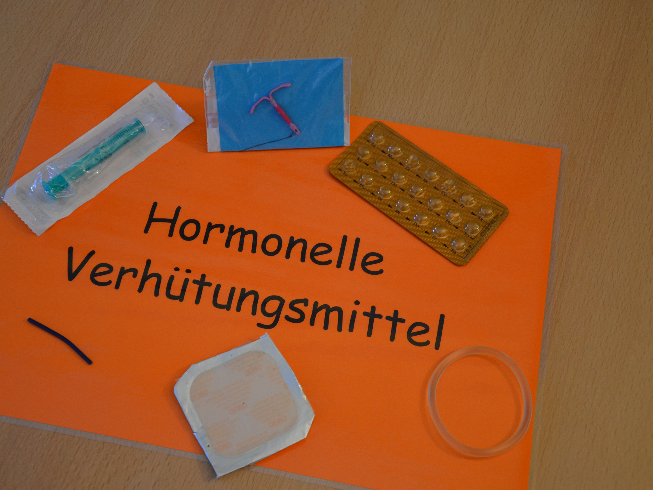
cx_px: 292
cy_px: 247
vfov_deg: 25.4
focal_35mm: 58
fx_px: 1086
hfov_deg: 33.5
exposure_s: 1/60
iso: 640
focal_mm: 35
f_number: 4.5
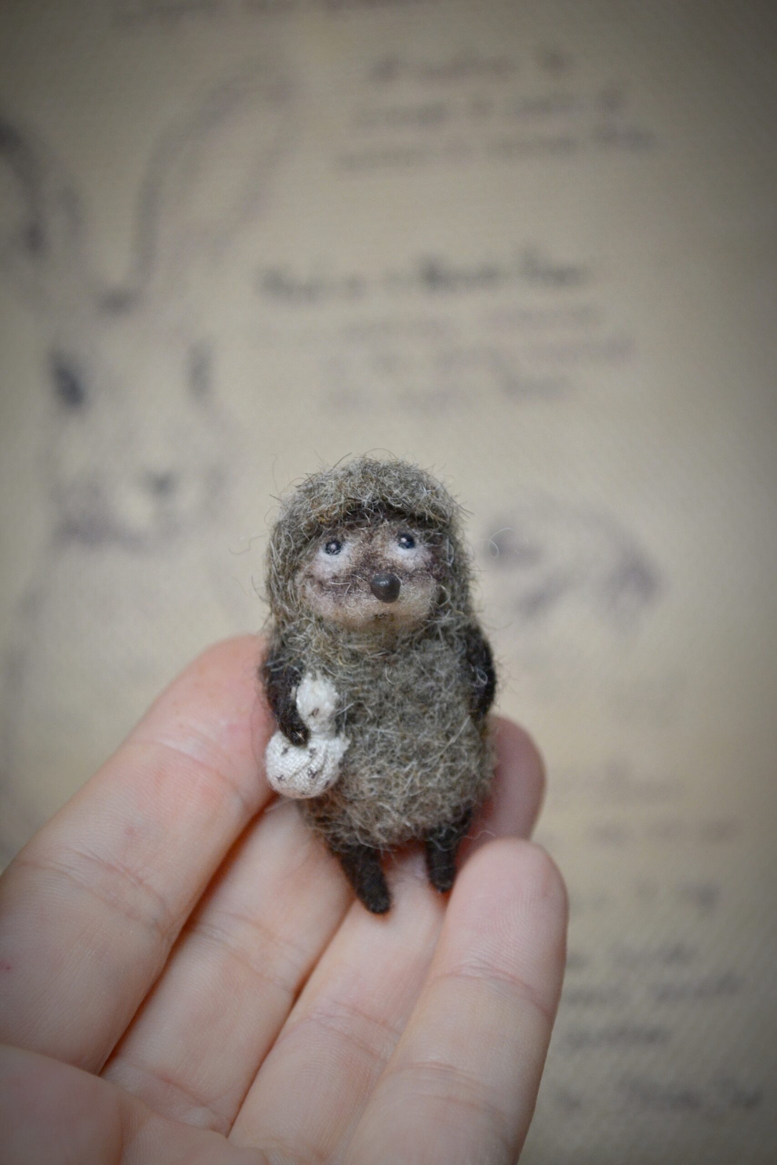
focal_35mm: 82
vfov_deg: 24.6
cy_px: 582
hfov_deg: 16.6
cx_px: 388
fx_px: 2670
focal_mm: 55
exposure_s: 1/200
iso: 800
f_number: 6.3
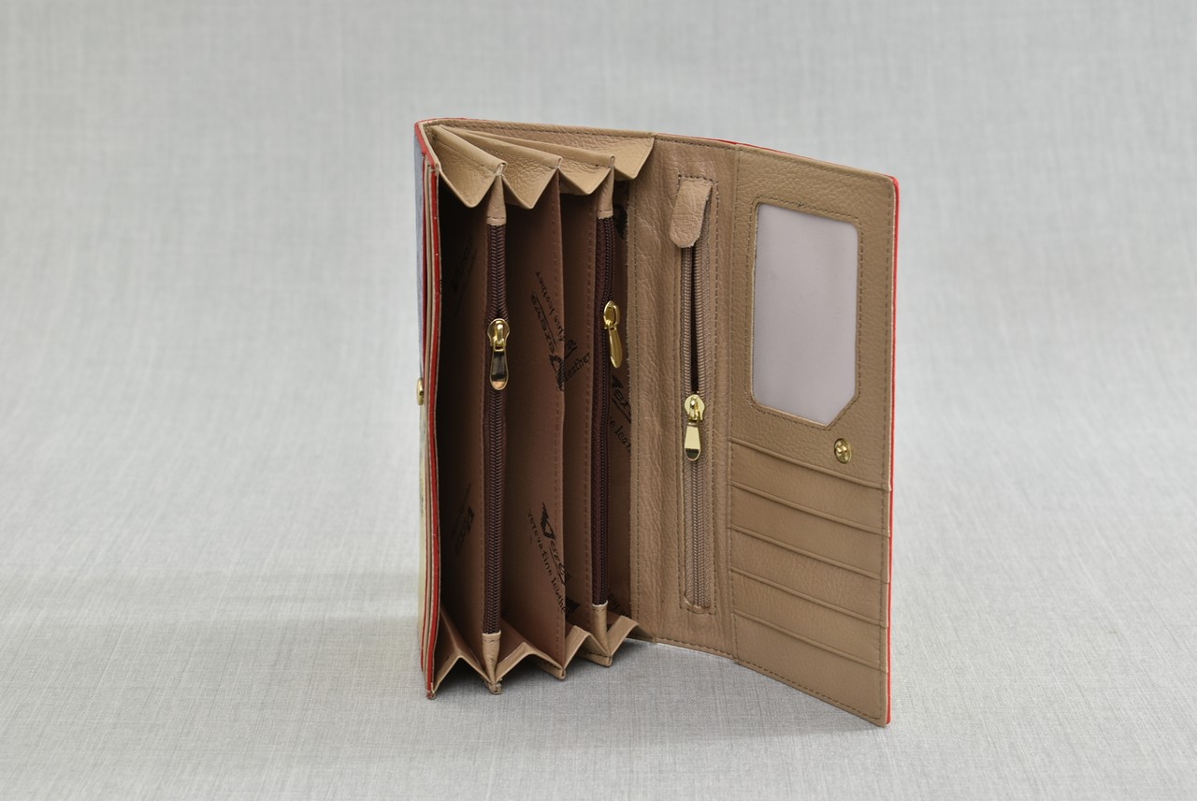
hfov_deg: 27.0
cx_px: 598
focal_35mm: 75
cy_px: 400
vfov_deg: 18.2
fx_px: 2496
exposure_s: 1
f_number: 7.1
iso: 100
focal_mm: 50
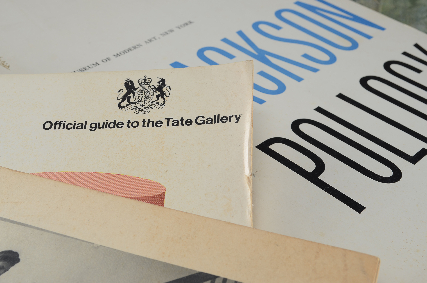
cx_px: 214
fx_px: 675
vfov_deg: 23.7
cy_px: 142
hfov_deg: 35.1
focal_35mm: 57
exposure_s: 1/80
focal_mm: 38
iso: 100
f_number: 11
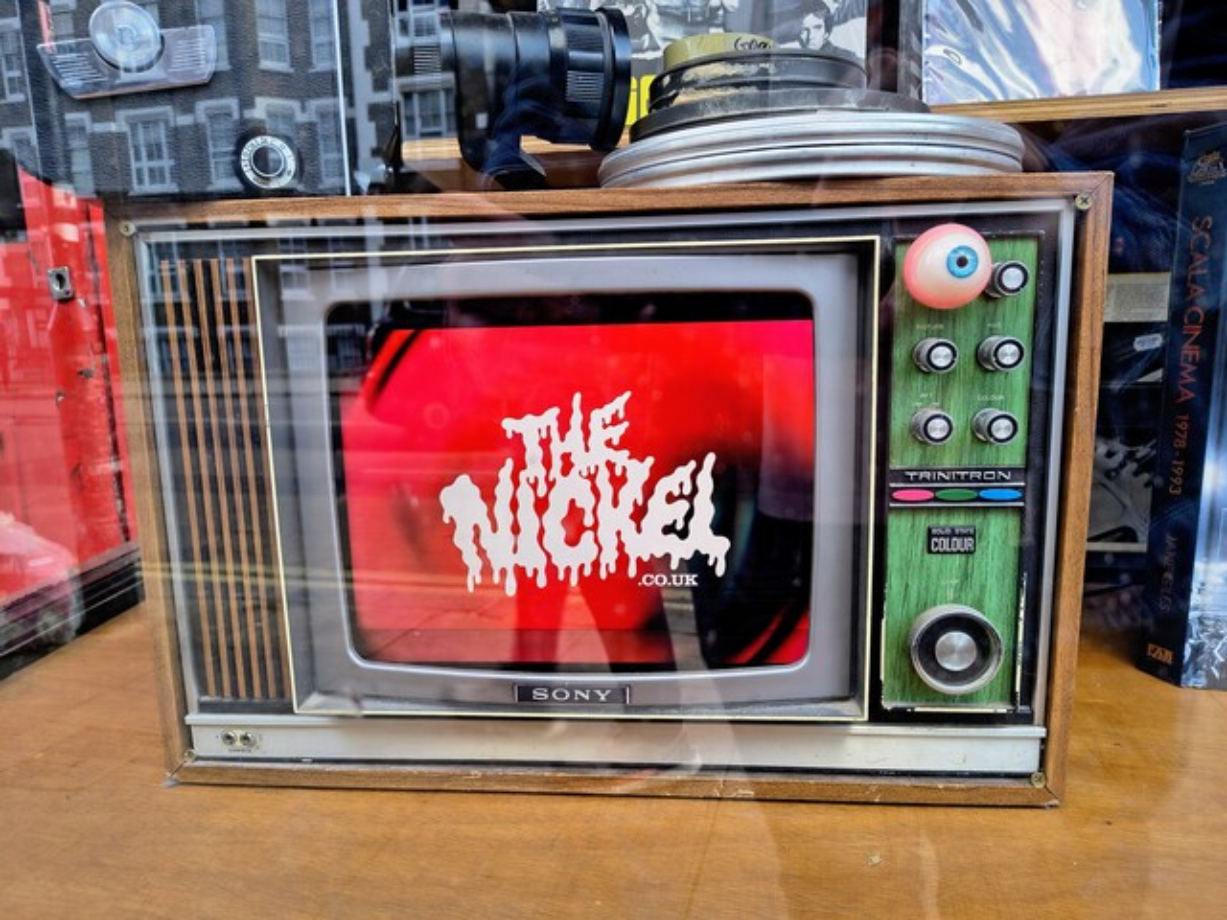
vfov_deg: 58.9
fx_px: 815
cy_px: 460
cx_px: 614
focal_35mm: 23
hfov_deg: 73.9
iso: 137
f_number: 1.8
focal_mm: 5.56
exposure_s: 1/100
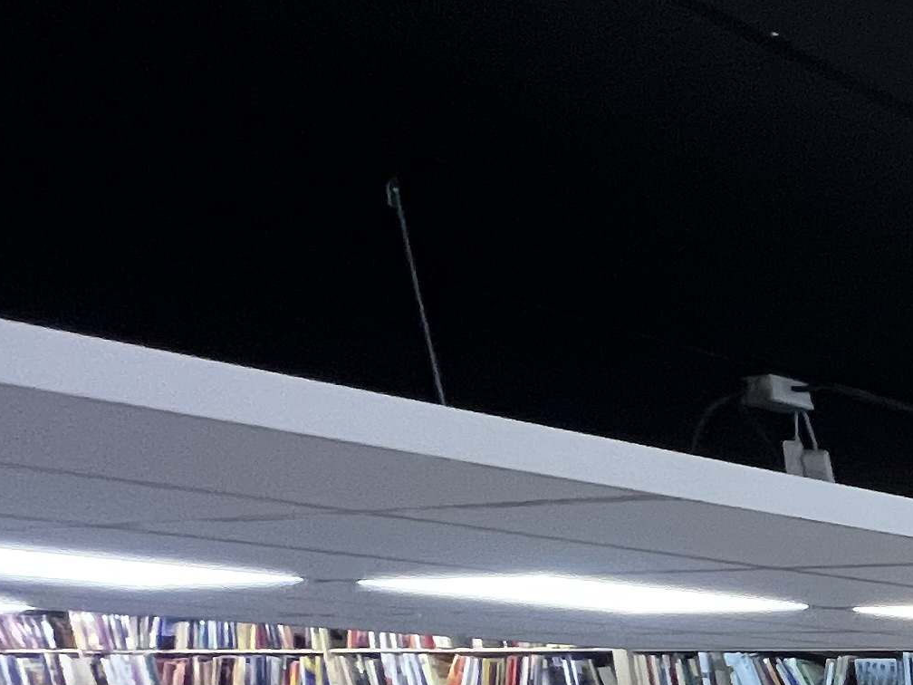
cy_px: 1122
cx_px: 1758
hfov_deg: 20.4
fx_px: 1372
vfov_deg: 21.6
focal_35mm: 52
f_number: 1.8
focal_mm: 1.57
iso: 200
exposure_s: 1/100
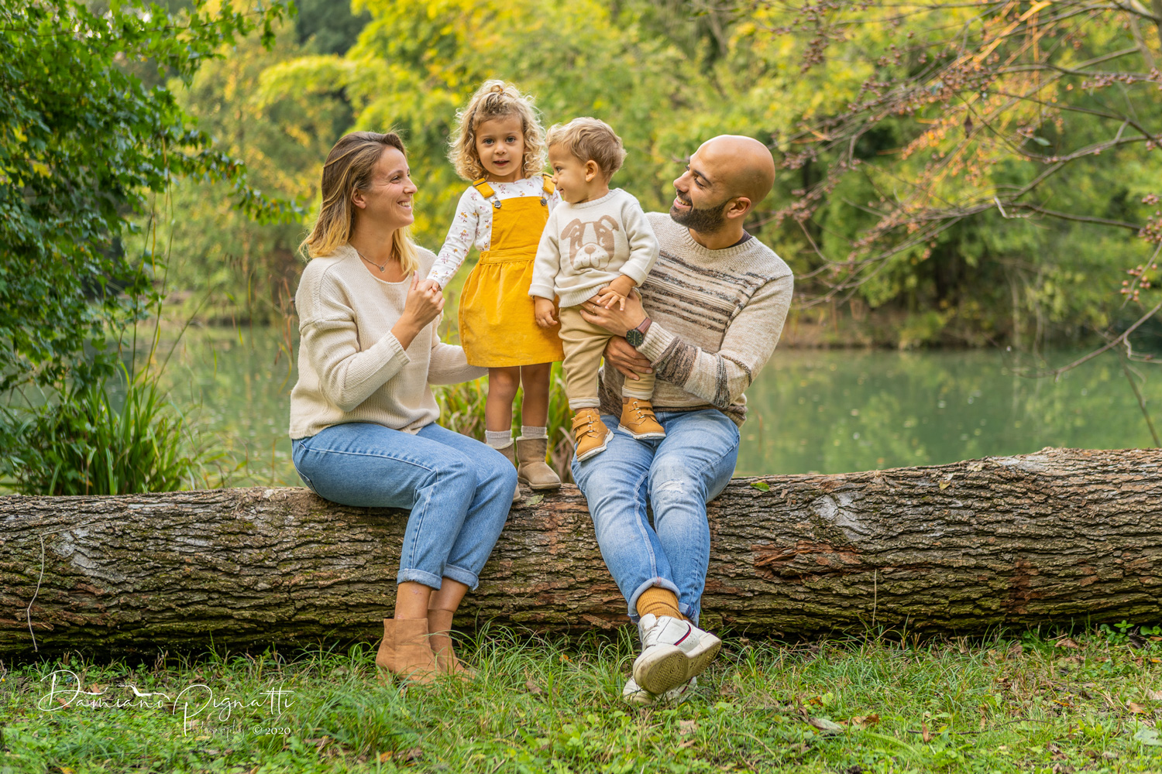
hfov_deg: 36.9
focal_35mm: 54
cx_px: 581
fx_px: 1743
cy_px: 387
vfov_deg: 25.1
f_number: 2.8
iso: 100
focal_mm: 54
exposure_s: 1/60
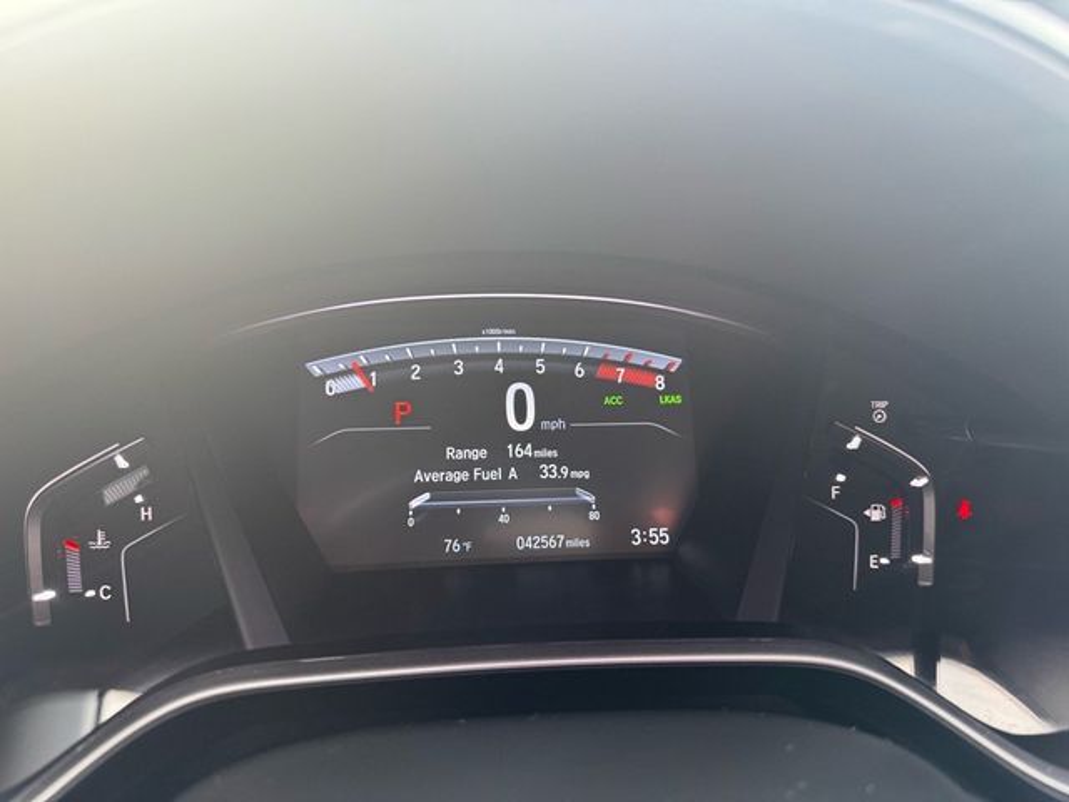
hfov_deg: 71.6
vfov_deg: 56.8
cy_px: 401
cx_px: 534
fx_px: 741
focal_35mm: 24
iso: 200
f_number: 1.78
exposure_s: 1/106
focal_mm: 6.76
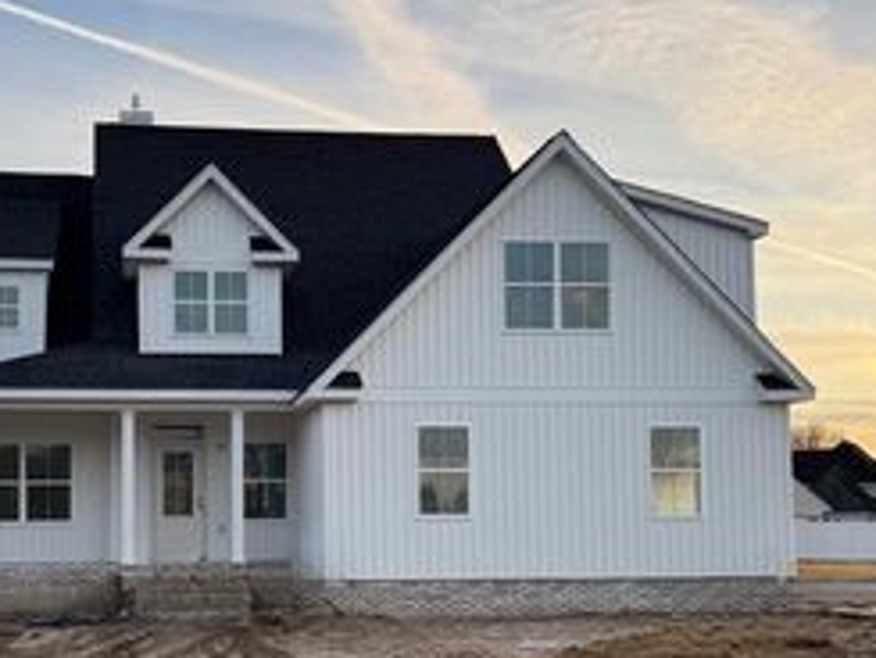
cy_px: 456
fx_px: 1241
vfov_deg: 29.4
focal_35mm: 49
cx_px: 279
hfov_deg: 38.4
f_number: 1.78
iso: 80
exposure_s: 1/419
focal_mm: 6.76
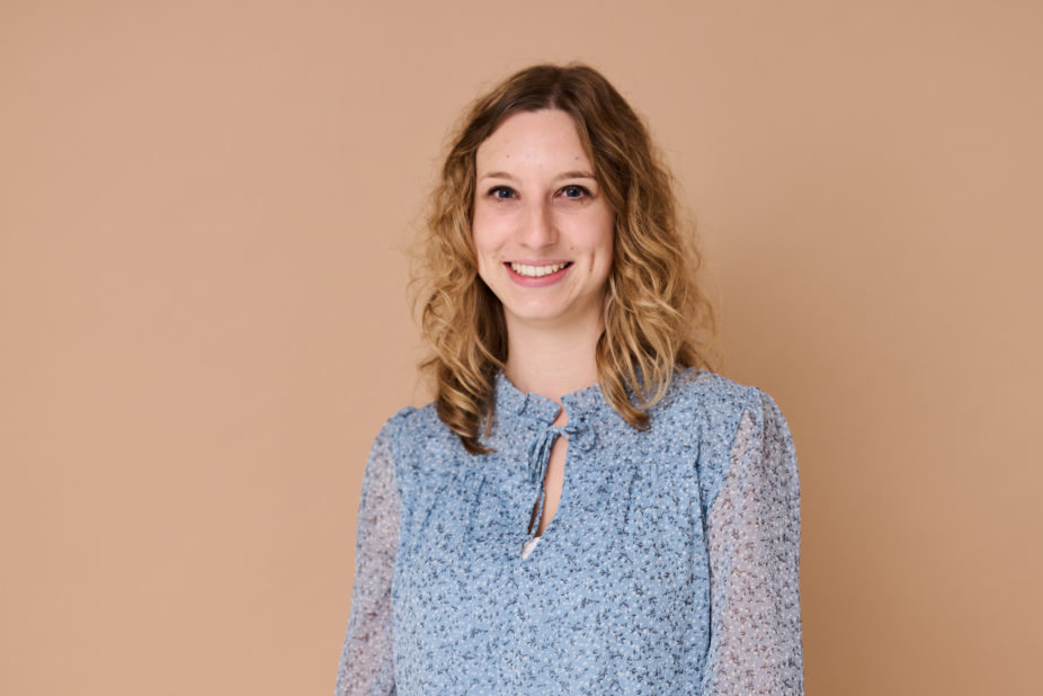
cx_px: 569
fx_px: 2724
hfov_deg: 21.7
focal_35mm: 94
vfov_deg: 14.6
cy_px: 320
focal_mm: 85
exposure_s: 1/200
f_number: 2.8
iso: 400
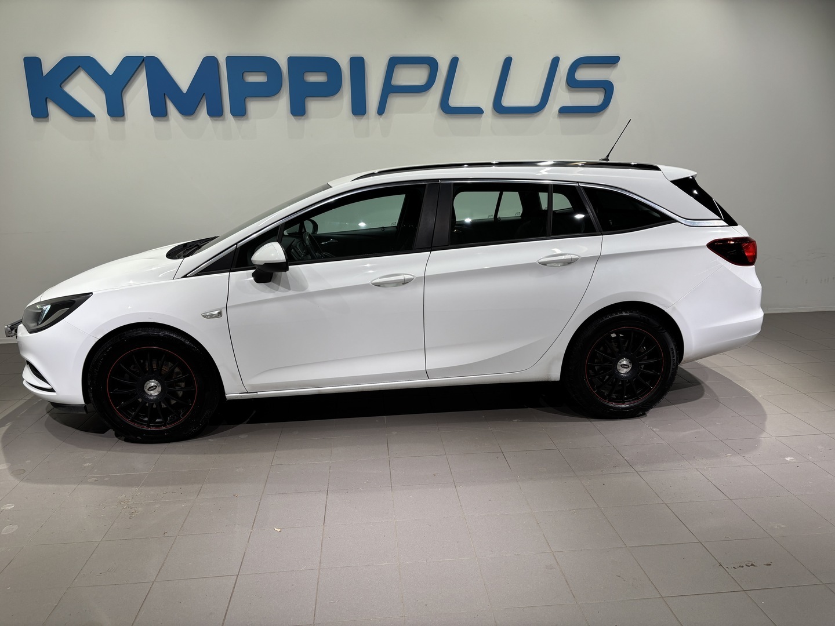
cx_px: 418
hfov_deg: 67.3
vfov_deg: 53.1
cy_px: 313
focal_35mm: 26
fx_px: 627
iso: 40
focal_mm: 5.96
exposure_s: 1/100
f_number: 1.6
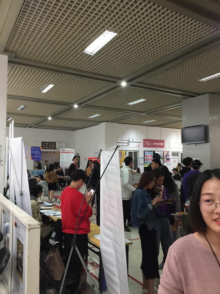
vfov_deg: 61.7
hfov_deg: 48.2
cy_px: 147
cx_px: 110
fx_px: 246
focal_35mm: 29
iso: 125
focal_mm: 4.15
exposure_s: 1/17
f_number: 2.2
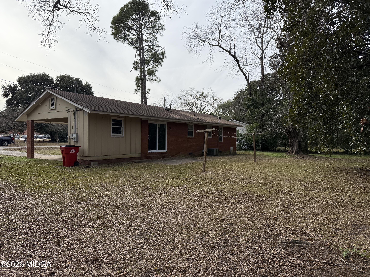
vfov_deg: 56.8
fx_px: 257
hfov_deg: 71.6
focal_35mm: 24
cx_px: 185
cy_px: 138
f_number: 1.78
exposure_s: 1/4975
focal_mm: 6.76
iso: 100
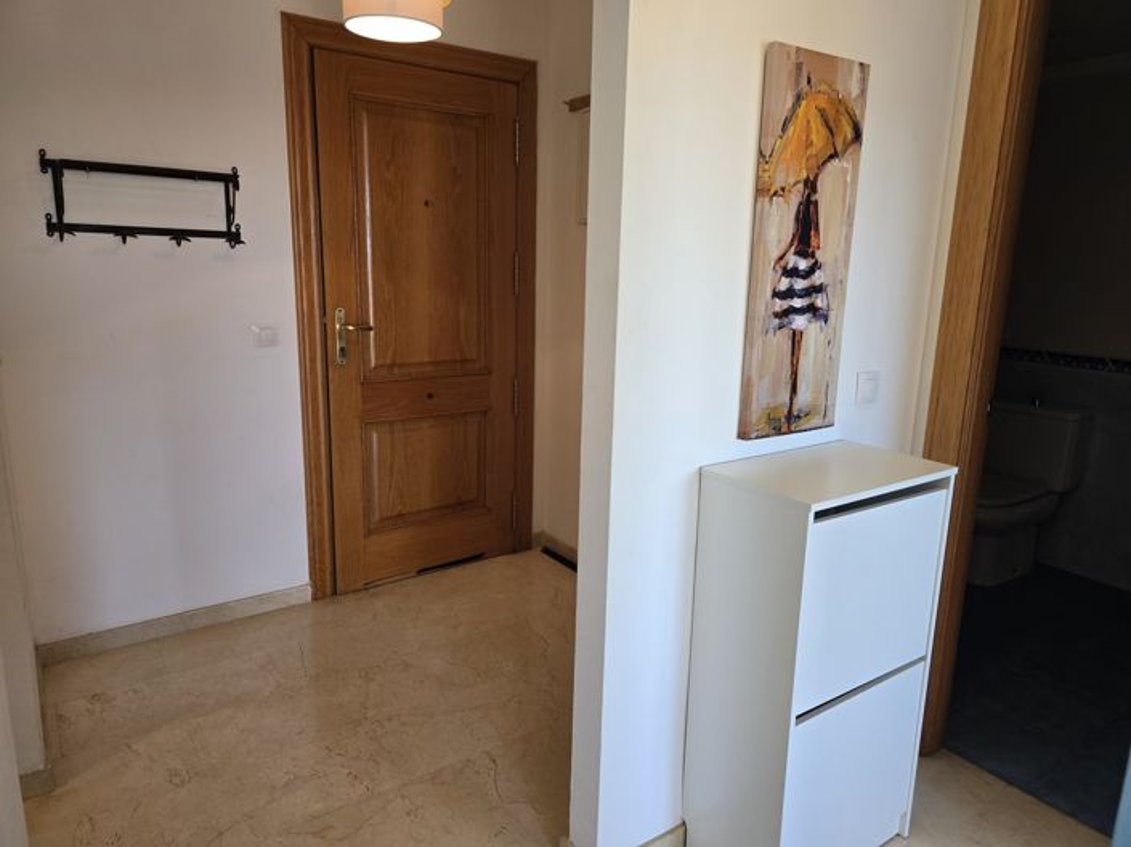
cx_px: 566
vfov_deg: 58.8
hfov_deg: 74.0
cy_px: 424
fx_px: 751
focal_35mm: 23
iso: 100
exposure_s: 1/100
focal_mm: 6.3
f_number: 1.7
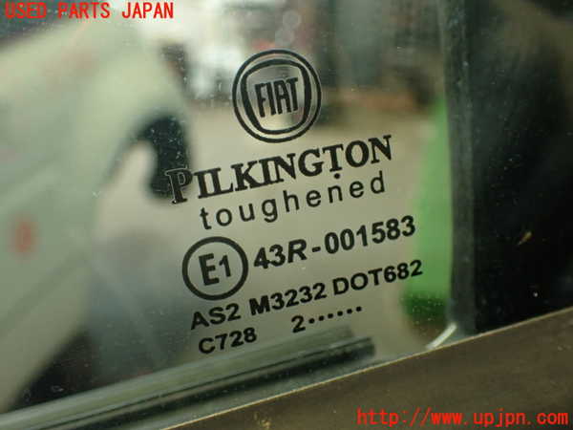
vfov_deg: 39.7
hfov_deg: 51.4
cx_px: 286
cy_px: 215
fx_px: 596
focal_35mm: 36
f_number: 2.5
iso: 320
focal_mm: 6.37
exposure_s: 1/40
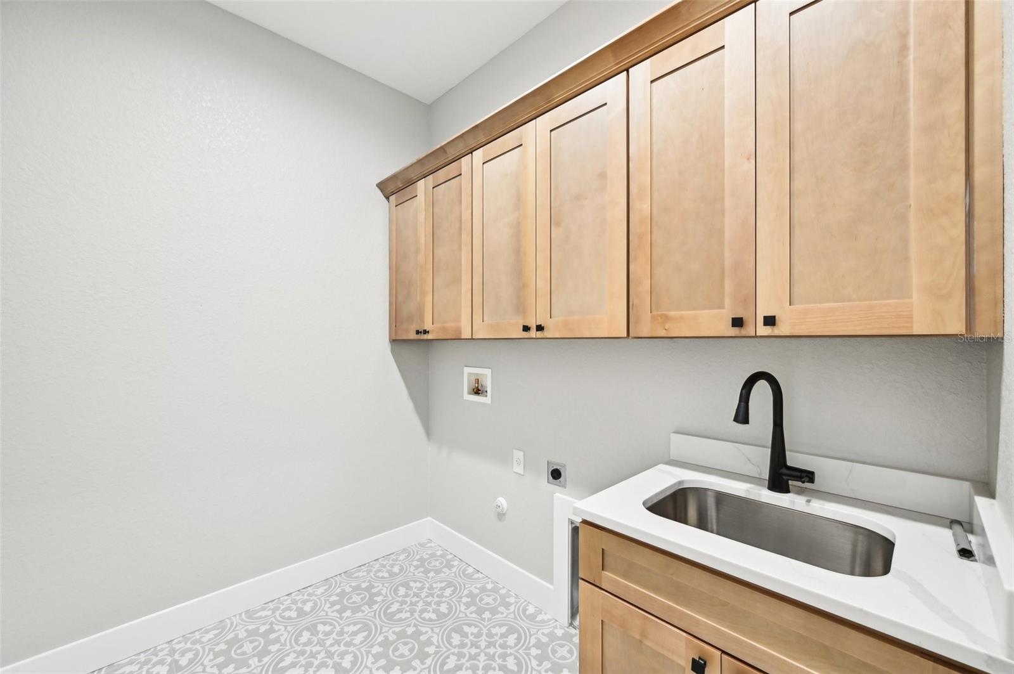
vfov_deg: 81.1
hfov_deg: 104.3
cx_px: 507
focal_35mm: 14
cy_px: 337
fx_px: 394
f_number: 8
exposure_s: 1/20
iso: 400
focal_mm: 14
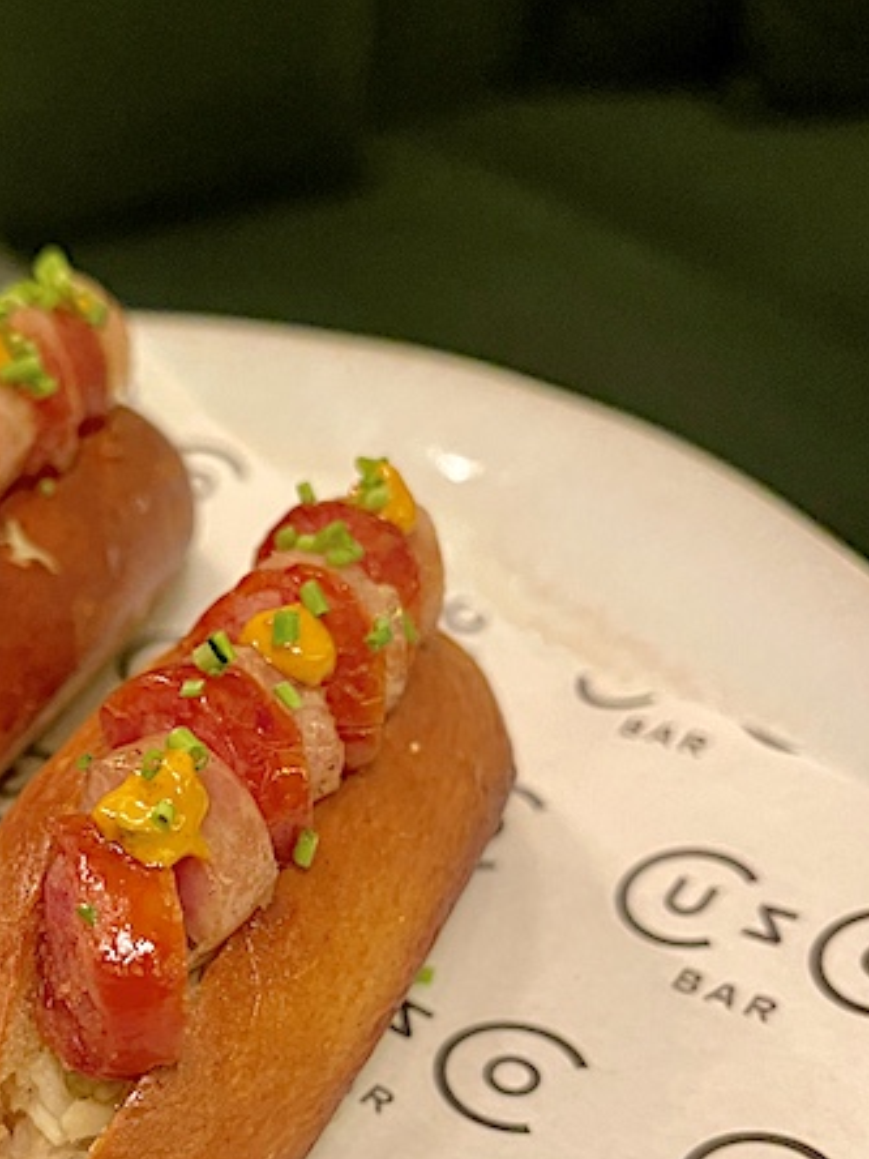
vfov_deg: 41.1
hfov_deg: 30.9
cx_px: 112
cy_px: 833
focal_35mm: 45
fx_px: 1506
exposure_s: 1/33
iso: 400
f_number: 1.6
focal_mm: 5.1
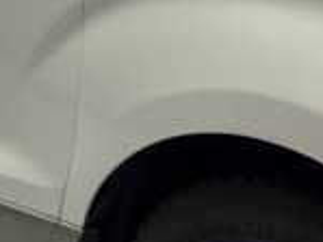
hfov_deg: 20.3
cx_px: 241
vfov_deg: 15.3
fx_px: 896
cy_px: 50
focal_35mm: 96
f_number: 2.2
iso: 160
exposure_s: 1/100
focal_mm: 2.22
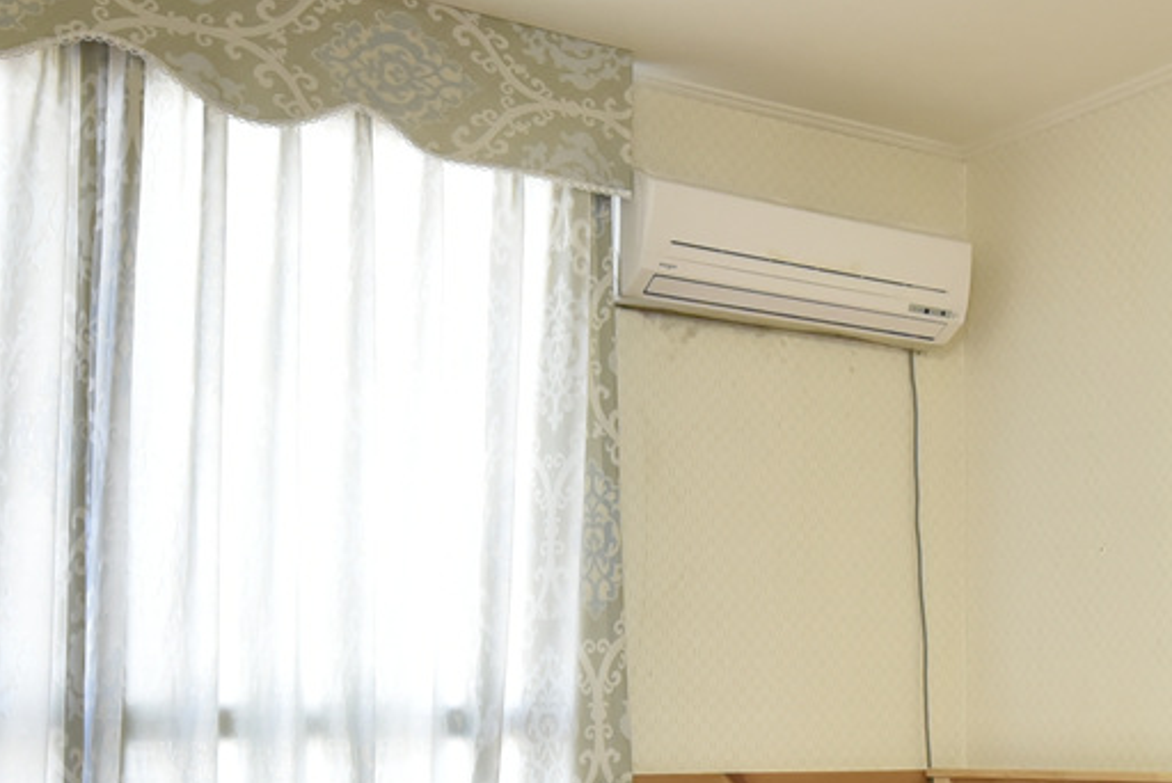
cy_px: 695
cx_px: 952
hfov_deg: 34.4
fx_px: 1824
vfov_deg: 23.6
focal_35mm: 56
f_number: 5.6
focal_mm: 14
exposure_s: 1/45
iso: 1600
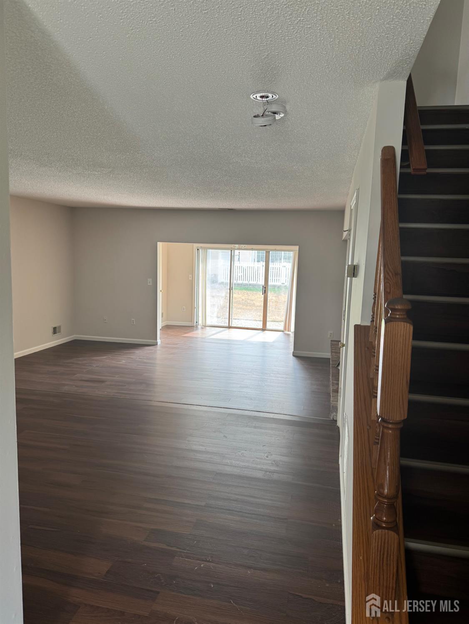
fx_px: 433
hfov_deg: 56.8
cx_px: 234
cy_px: 312
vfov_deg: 71.6
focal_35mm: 24
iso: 100
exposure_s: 1/121
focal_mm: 6.76
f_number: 1.78
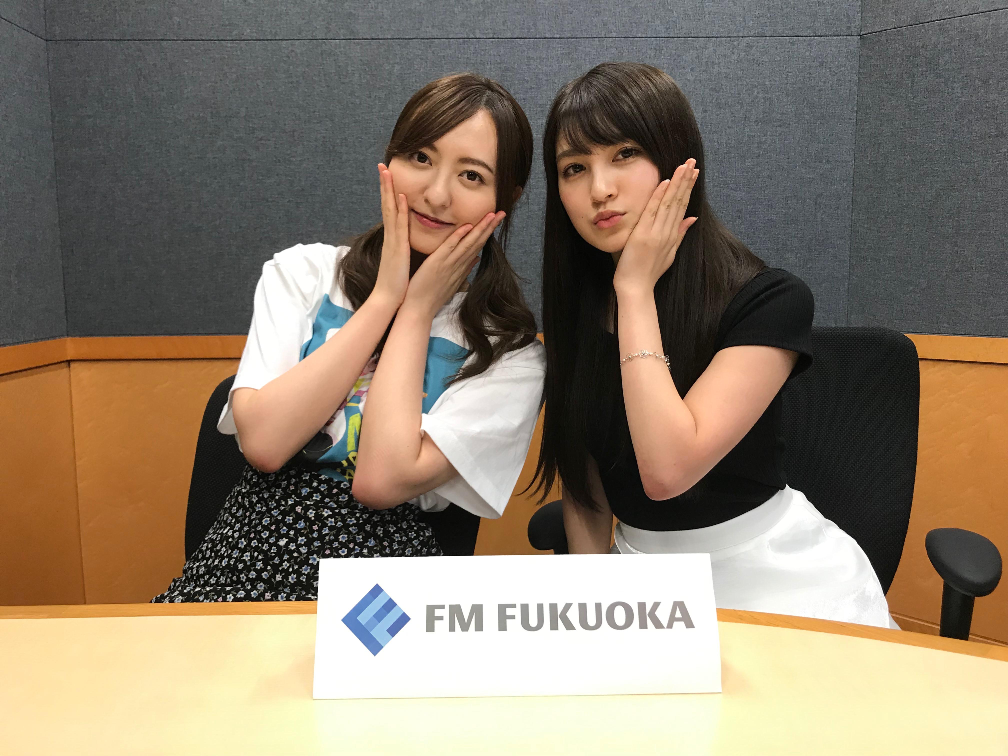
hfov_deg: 63.4
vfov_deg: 49.7
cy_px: 378
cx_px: 504
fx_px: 815
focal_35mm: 28
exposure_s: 1/24
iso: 32
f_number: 1.8
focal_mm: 4
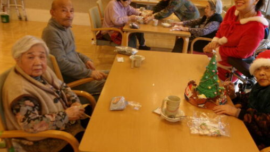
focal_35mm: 36
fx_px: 258
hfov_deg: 55.3
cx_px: 136
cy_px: 75
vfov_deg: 32.9
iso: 196
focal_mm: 5.1
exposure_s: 1/34
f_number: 3.9
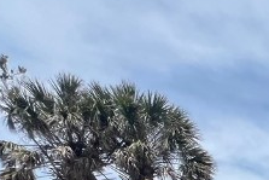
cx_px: 508
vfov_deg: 14.6
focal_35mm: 62
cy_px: 426
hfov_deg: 20.4
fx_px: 464
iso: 32
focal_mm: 1.57
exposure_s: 1/2096
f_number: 1.8
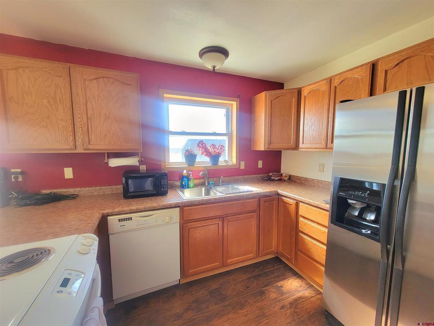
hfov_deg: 106.2
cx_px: 217
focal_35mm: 13
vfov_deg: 89.9
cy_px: 163
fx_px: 163
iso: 80
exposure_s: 1/60.2
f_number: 2.2
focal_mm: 2.2
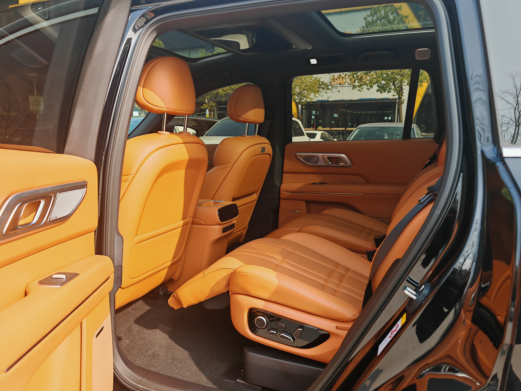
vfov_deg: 49.7
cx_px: 265
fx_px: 421
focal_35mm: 28
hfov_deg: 63.4
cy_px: 199
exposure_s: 1/570
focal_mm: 7.62
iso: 50
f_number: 1.6
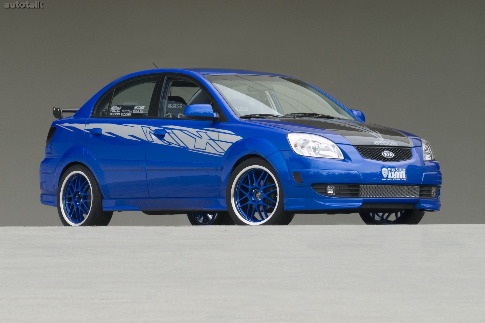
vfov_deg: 6.8
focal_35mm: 202
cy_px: 162
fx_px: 2726
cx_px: 242
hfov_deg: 10.2
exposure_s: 1/3
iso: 200
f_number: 22
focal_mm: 135
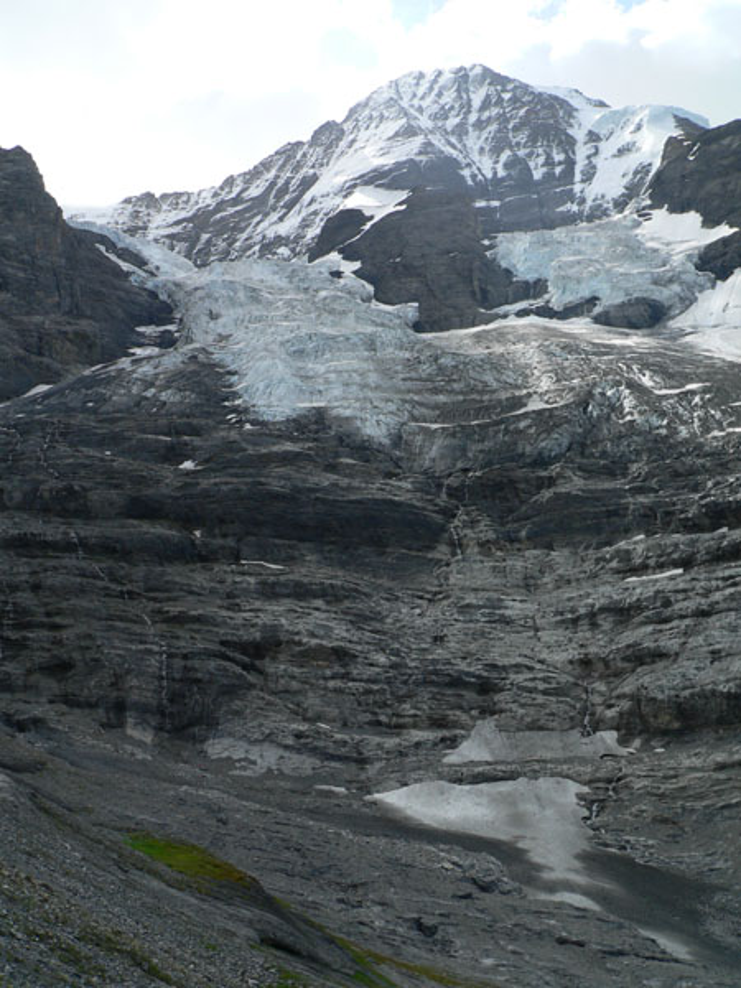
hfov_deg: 39.7
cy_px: 494
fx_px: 1028
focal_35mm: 36
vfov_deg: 51.4
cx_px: 370
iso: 80
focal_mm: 6
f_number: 4
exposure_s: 1/500
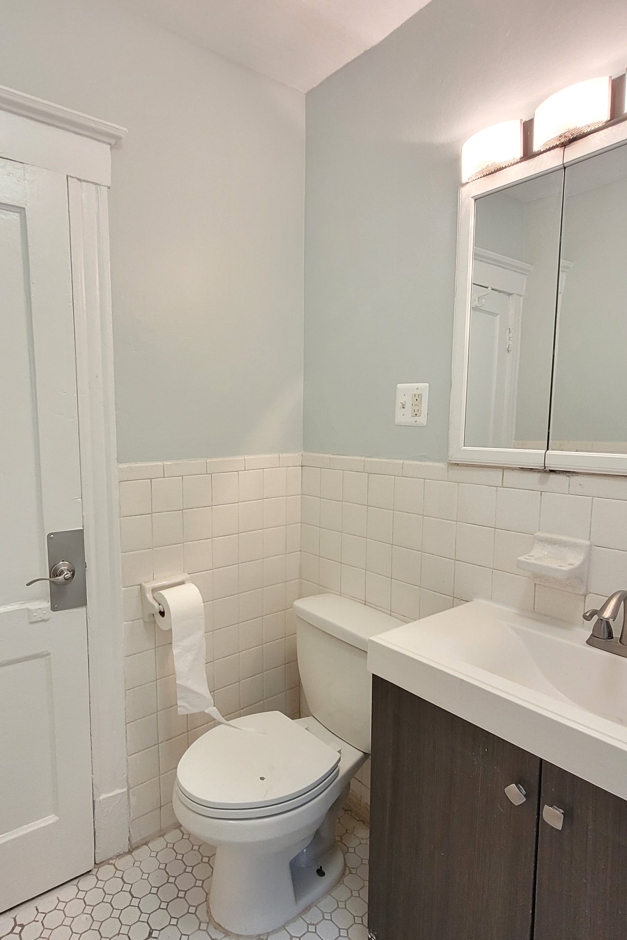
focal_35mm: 19
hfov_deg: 63.4
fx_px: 496
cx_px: 226
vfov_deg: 86.9
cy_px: 487
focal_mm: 1.74
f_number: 2.2
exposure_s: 1/60
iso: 200
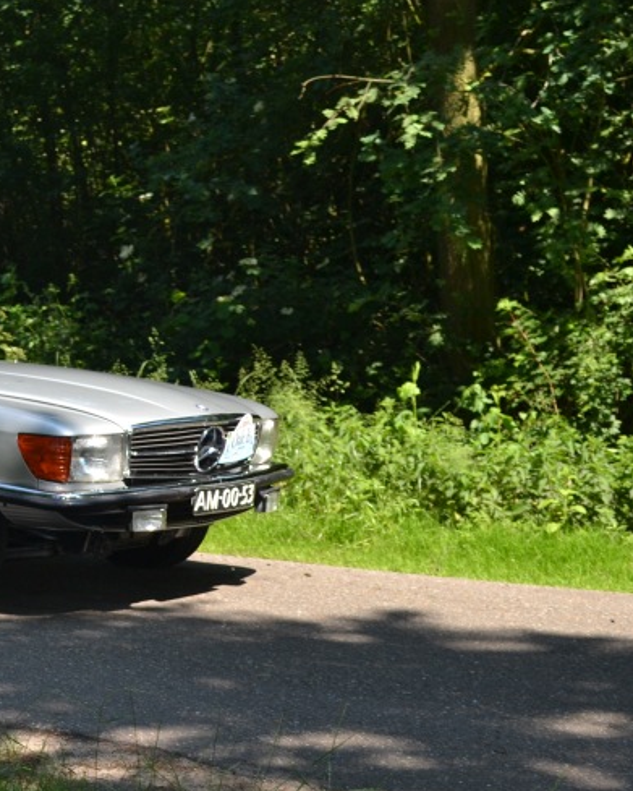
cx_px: -57
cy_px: 327
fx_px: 2293
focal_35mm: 98
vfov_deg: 19.5
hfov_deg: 15.3
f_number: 5.6
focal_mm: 34
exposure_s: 1/200
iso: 100
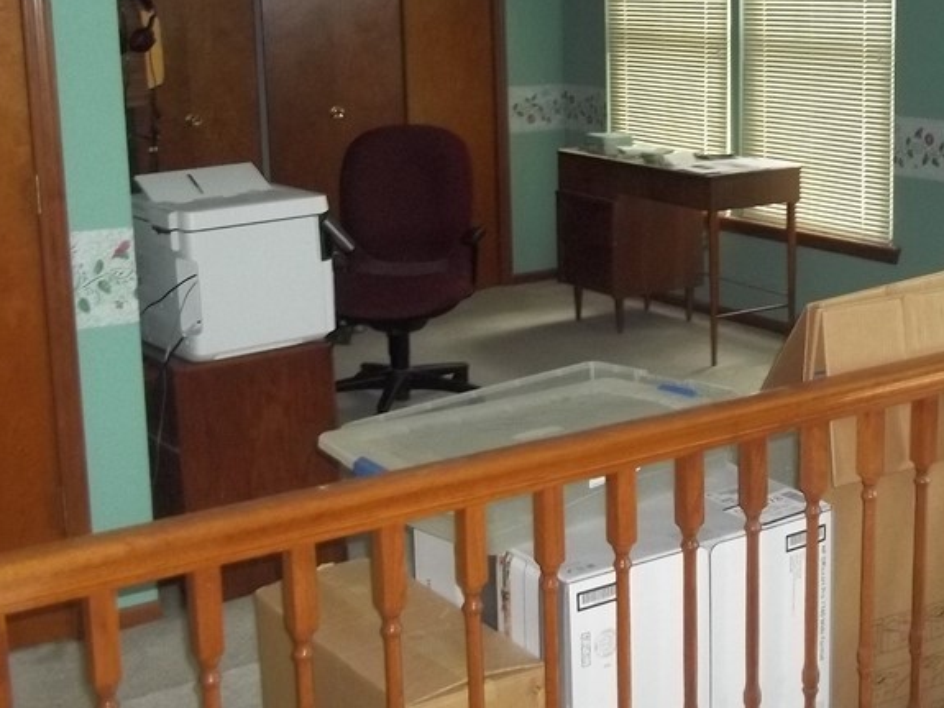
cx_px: 709
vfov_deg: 25.6
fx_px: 1554
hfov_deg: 33.1
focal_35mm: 57
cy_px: 301
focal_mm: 5.7
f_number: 2.9
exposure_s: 1/30
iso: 250
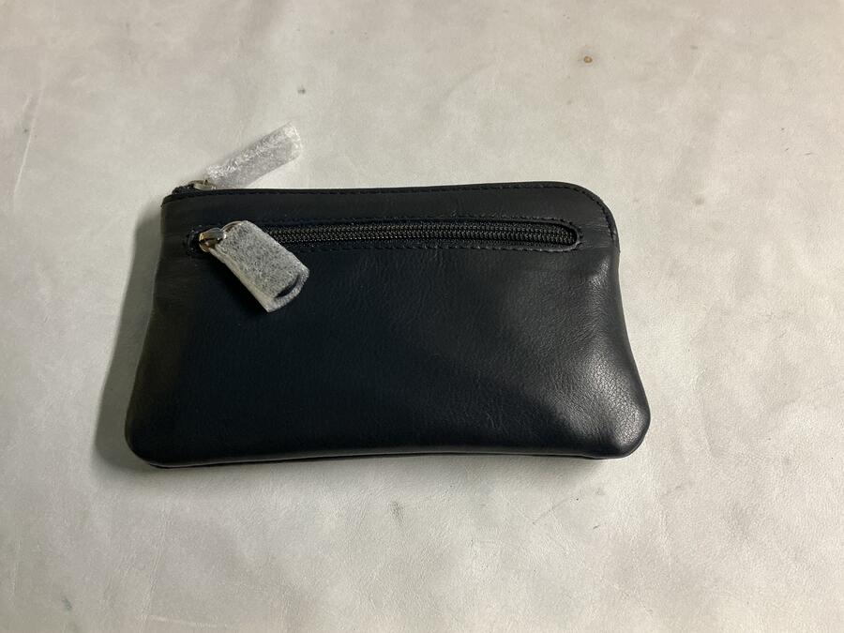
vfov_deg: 48.2
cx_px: 422
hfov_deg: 61.7
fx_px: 707
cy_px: 316
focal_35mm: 29
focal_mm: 3
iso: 160
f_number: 1.8
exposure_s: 1/50
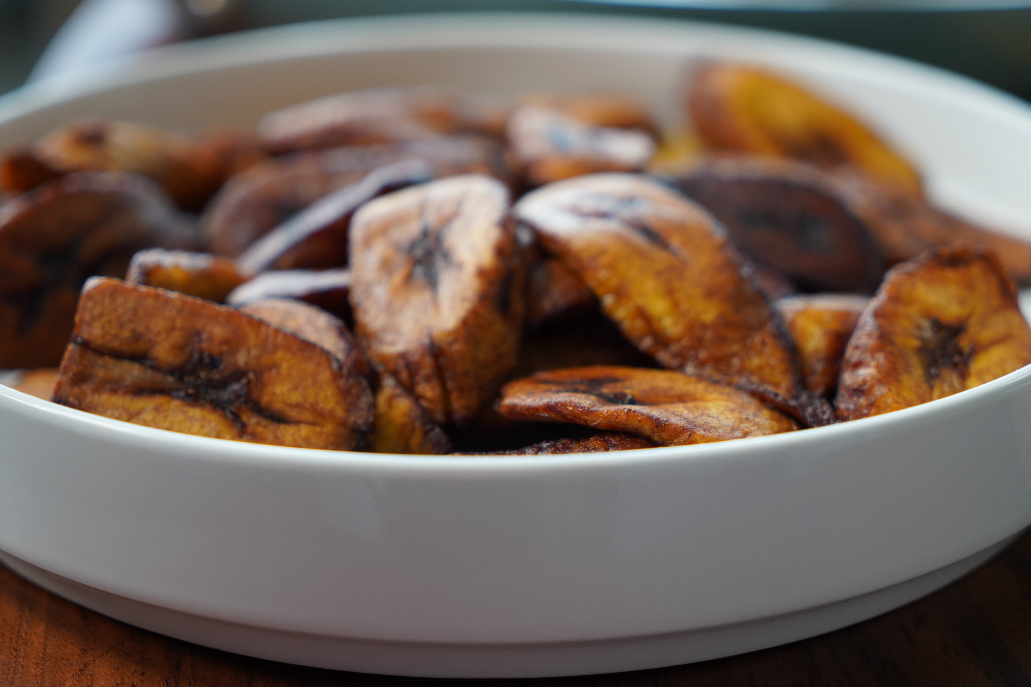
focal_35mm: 66
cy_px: 344
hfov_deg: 30.5
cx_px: 516
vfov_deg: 20.6
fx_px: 1890
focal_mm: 66
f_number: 4
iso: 640
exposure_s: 1/80
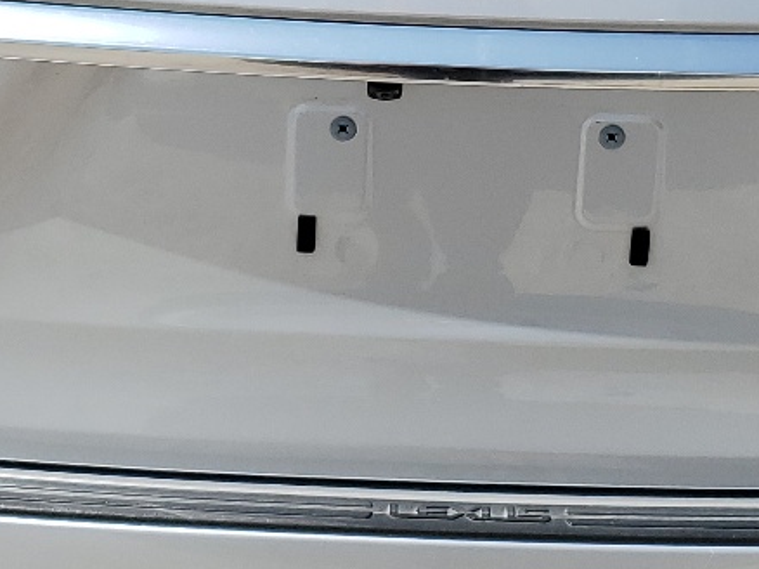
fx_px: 2082
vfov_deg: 15.3
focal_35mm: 95
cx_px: 470
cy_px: 29
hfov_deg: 20.6
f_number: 1.5
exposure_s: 1/3333
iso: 50
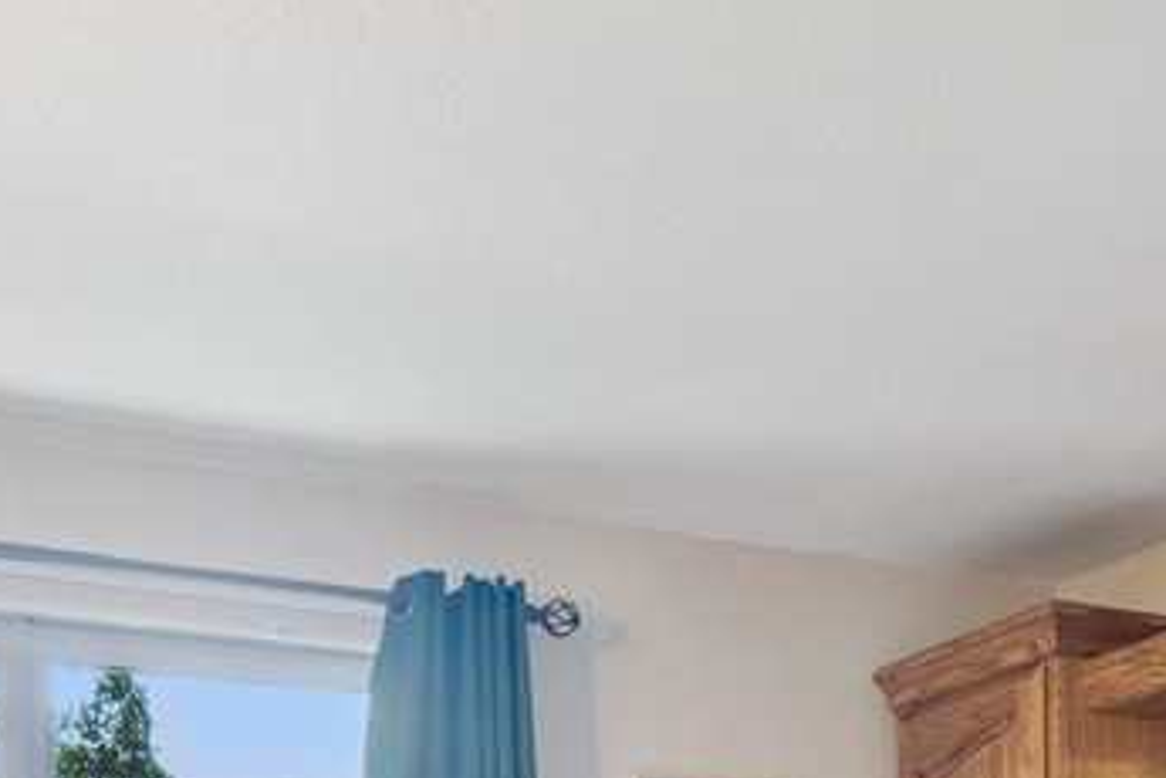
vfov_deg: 18.7
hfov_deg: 31.4
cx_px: 845
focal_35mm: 63
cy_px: 1216
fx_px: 2040
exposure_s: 1/5
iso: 400
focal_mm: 17
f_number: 9
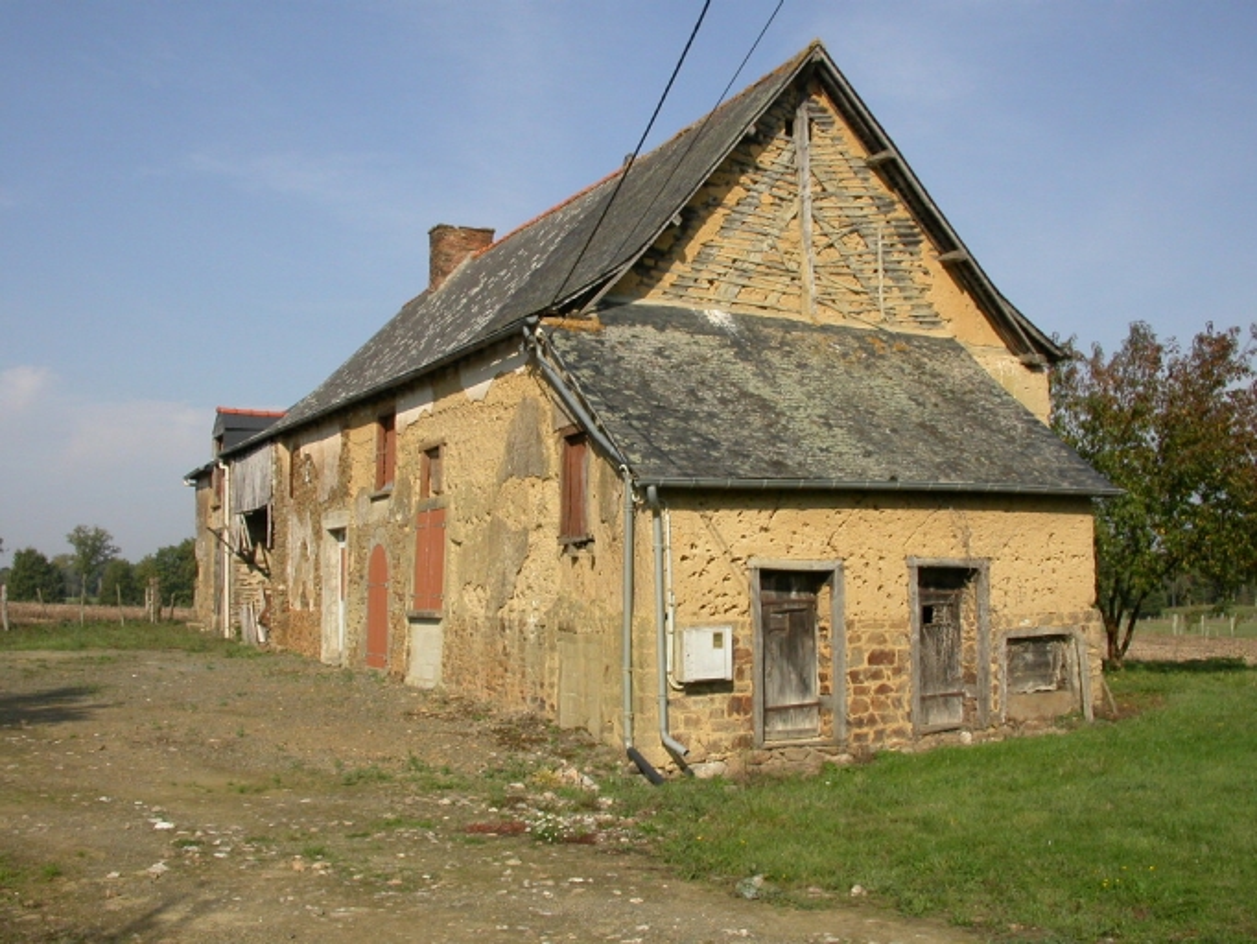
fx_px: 1380
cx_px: 628
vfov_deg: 37.7
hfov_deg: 49.0
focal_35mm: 38
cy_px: 472
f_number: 7.5
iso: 100
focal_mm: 7.85
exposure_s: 1/422
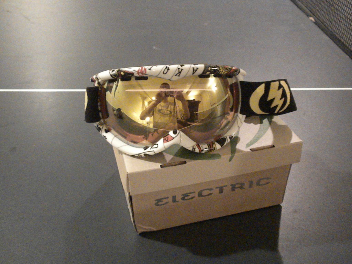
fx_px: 376
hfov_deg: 50.1
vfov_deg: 38.7
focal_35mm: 37
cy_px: 132
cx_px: 176
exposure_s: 1/29.6
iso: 3200
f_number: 3.5
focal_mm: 6.6
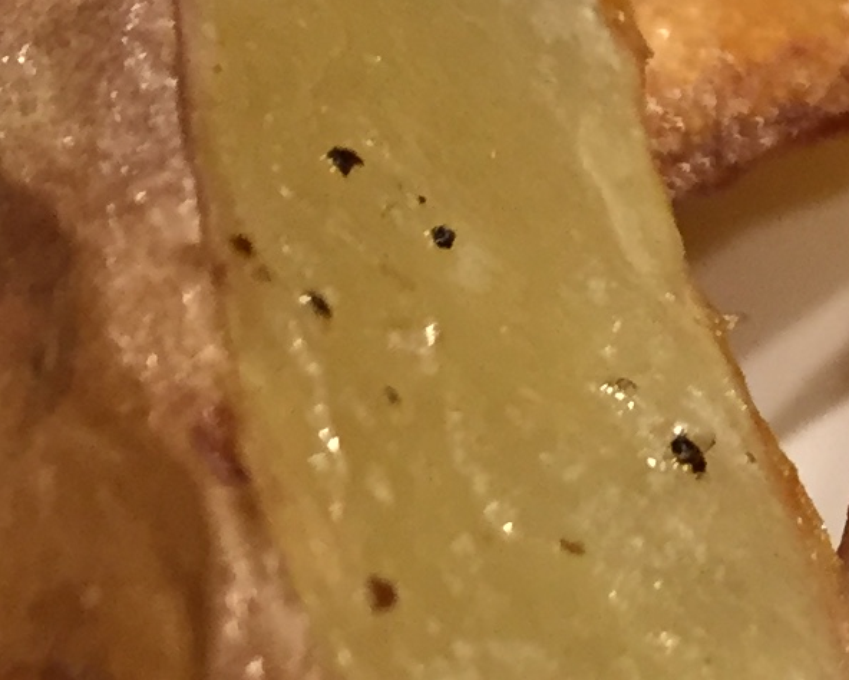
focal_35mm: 156
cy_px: 164
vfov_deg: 9.9
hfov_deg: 10.9
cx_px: 1857
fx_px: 3921
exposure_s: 1/30
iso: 125
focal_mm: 4.15
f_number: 2.2
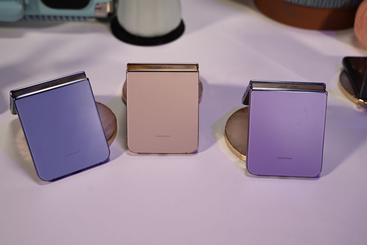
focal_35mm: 44
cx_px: 184
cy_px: 122
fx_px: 449
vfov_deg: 30.5
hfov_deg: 44.5
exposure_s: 1/200
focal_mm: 44
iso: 400
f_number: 4
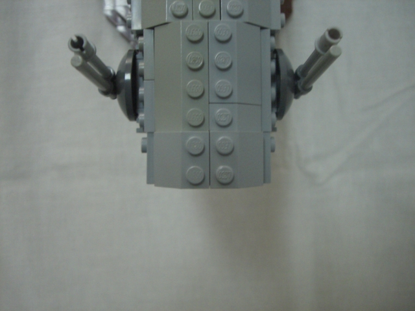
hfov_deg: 49.0
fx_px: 456
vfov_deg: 37.7
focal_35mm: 38
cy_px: 156
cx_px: 208
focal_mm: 6.2
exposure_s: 1/40
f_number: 2.7
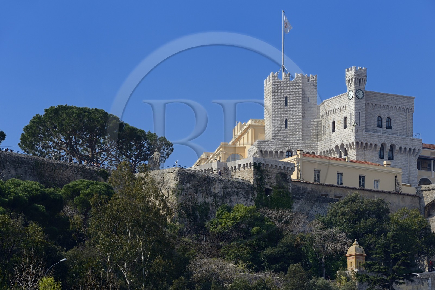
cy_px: 145
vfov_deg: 7.2
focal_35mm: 190
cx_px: 218
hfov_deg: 10.8
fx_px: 2295
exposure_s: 1/250
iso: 200
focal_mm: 190
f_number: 13
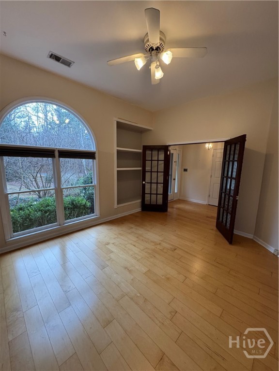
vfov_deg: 102.1
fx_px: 150
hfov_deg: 85.7
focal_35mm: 14
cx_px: 140
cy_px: 186
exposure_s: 1/120
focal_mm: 2.22
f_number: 2.2
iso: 200
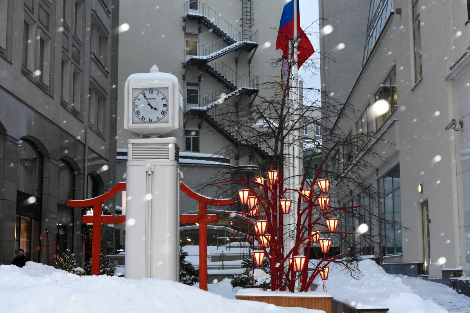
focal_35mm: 57
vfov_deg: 23.8
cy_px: 156
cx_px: 235
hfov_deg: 35.1
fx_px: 744
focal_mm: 38
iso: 1250
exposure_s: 1/100
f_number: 5.6
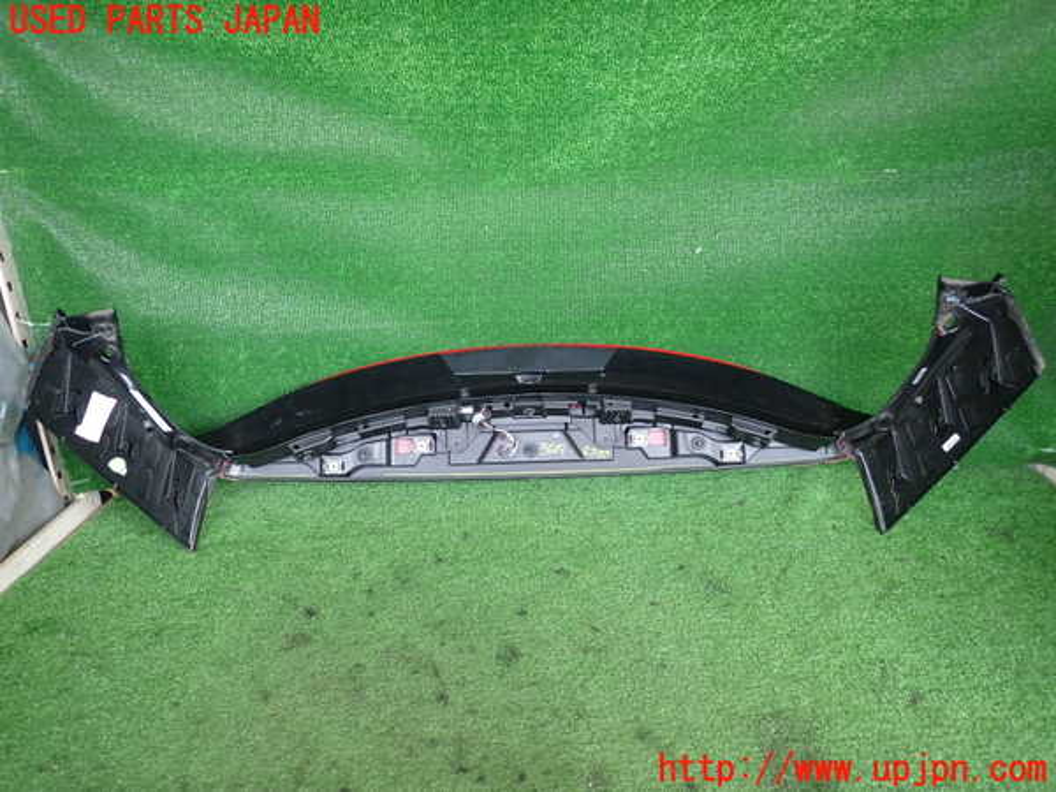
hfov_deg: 69.4
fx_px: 763
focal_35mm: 25
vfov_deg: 54.9
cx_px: 528
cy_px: 396
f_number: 2
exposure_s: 1/100
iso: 200
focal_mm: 4.5
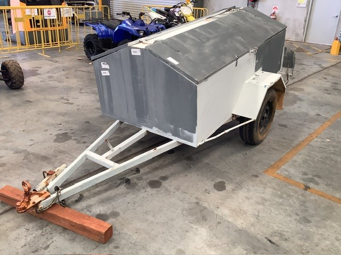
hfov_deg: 58.4
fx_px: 305
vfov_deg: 45.4
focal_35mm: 31
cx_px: 170
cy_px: 128
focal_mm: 3.3
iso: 80
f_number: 2.4
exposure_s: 1/60
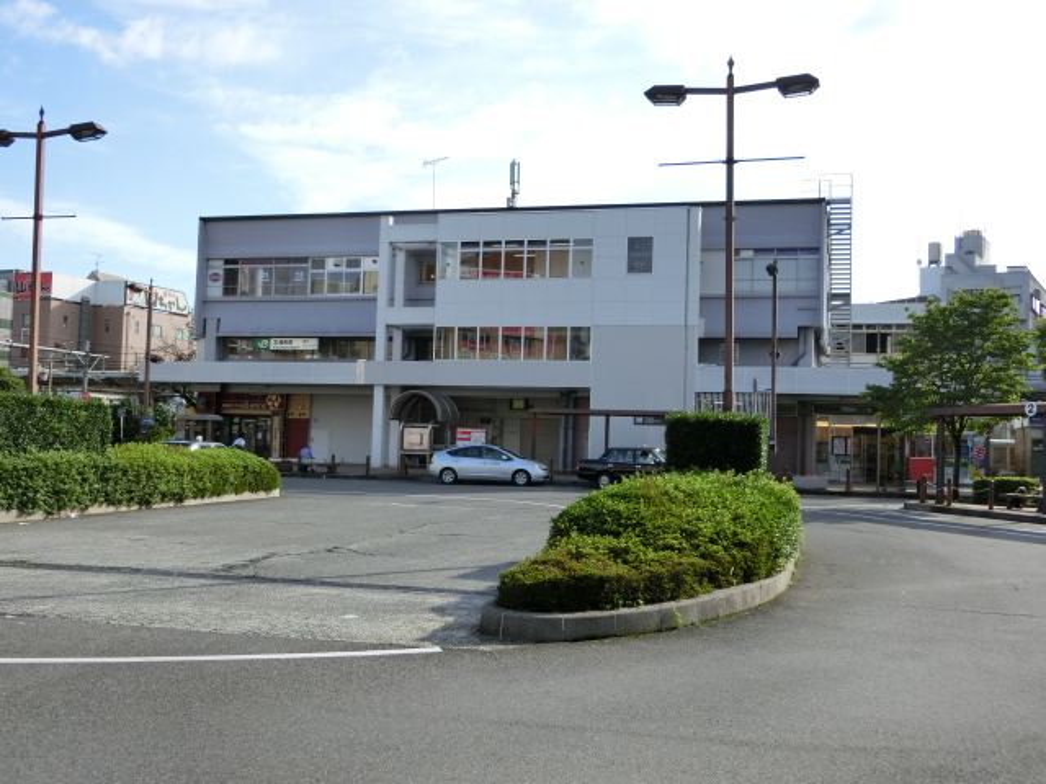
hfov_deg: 47.9
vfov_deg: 36.8
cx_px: 523
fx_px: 1178
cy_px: 392
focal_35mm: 39
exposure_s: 1/400
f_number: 4.1
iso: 80
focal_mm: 6.9
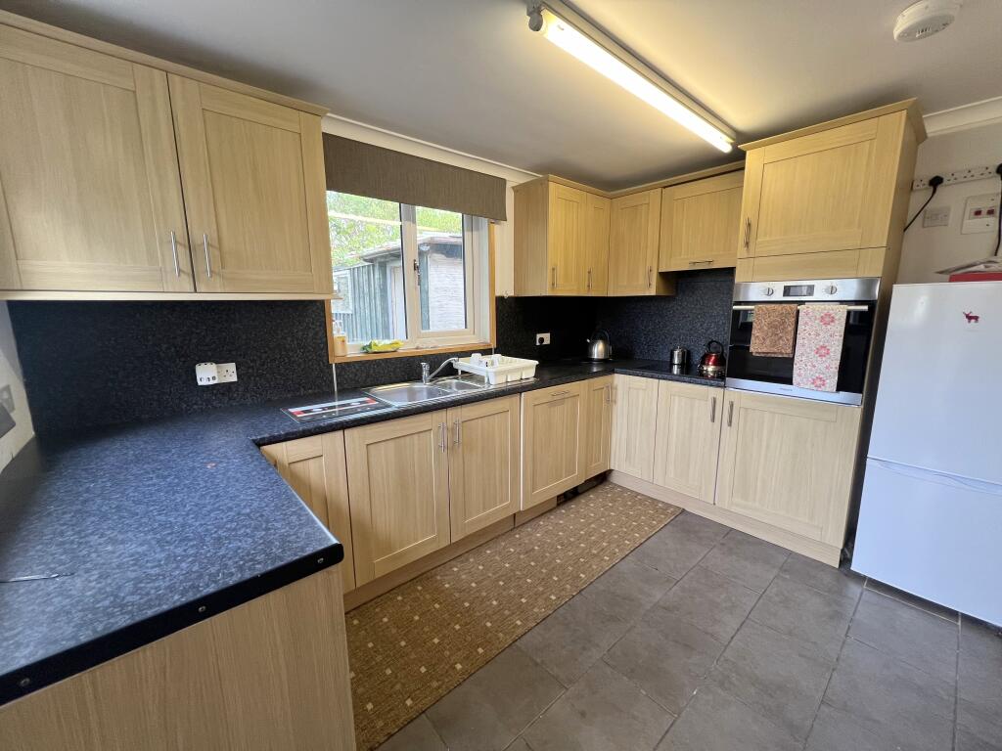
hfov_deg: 106.2
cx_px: 501
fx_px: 376
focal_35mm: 13
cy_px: 376
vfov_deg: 89.9
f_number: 1.8
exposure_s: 1/100
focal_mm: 1.57
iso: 125
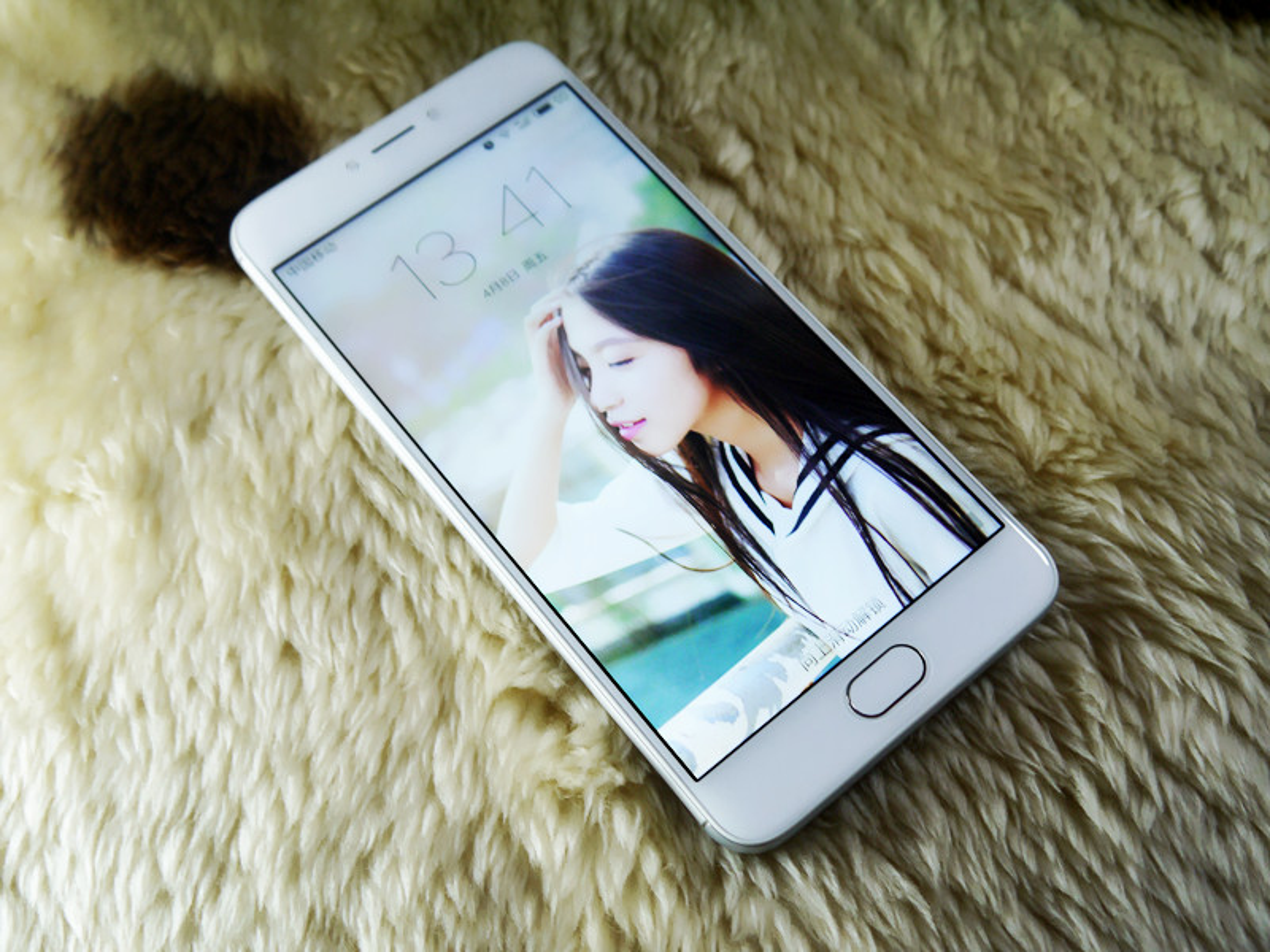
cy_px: 476
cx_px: 635
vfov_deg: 36.0
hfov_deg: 46.8
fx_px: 1468
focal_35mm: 40
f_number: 4.2
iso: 200
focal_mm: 20
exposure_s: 1/60
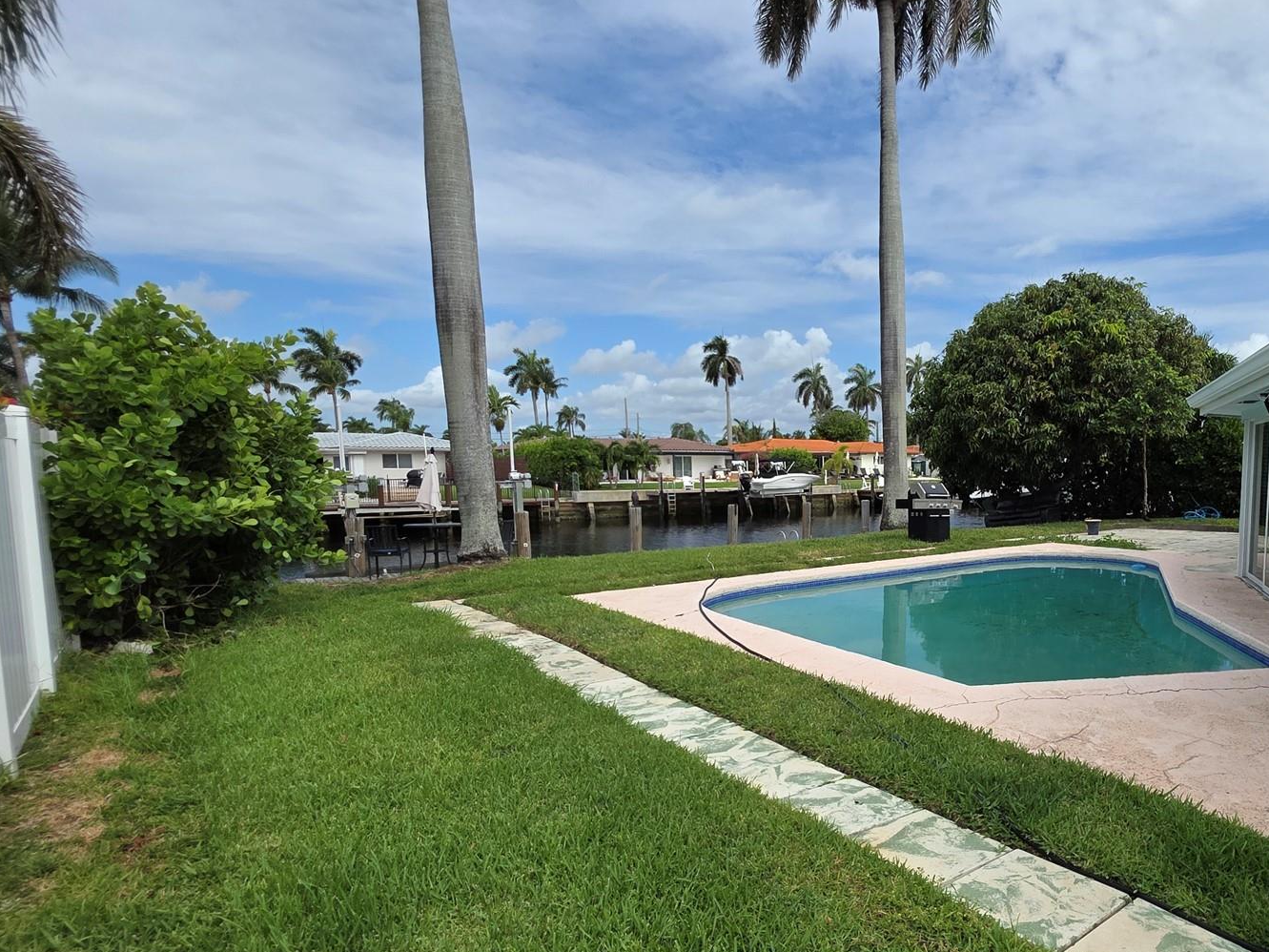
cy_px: 562
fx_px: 733
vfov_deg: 65.5
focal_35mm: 20
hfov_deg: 78.1
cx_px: 882
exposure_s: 1/3238
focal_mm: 2.2
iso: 40
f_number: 1.9
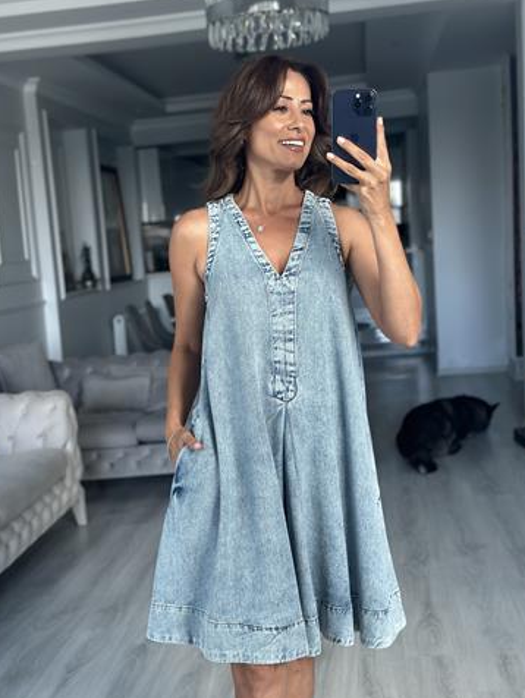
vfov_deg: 37.5
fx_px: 1029
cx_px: 262
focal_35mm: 51
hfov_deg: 28.6
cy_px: 362
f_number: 1.78
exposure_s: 1/60
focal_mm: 6.86
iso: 125
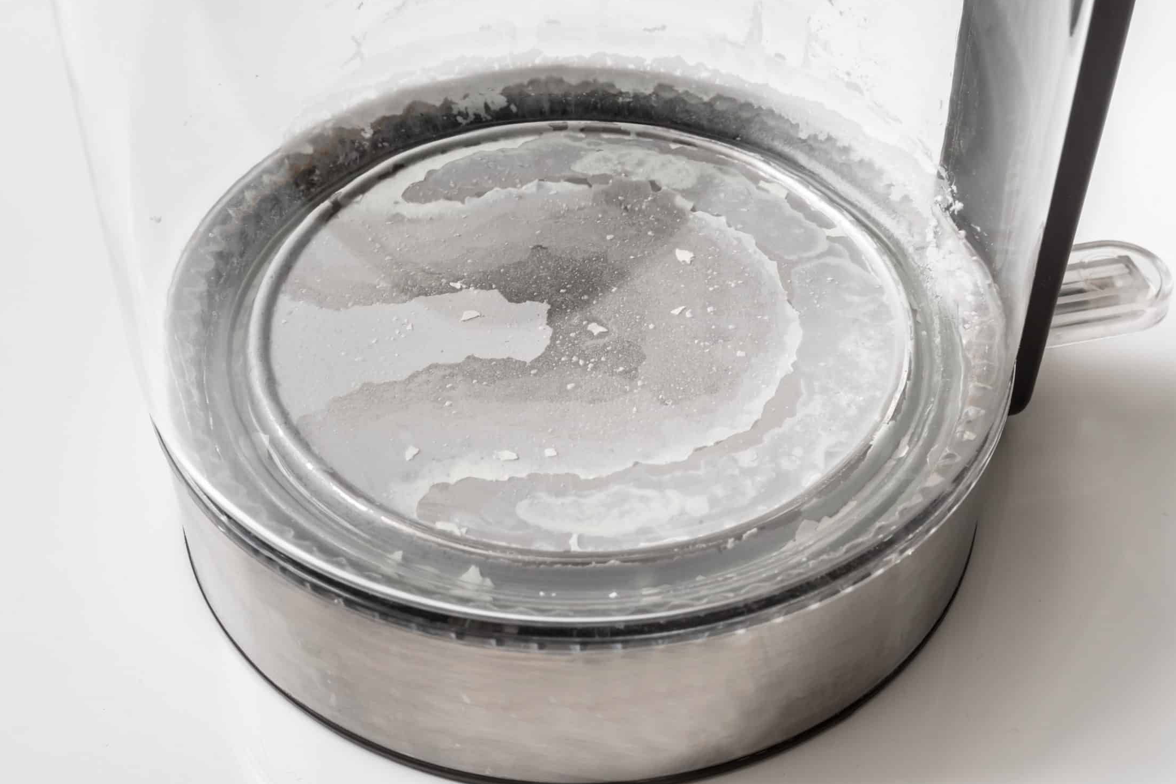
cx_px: 655
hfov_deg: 40.3
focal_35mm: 49
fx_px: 1601
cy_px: 373
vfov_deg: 27.5
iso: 100
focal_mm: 28
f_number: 10
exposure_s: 1/160
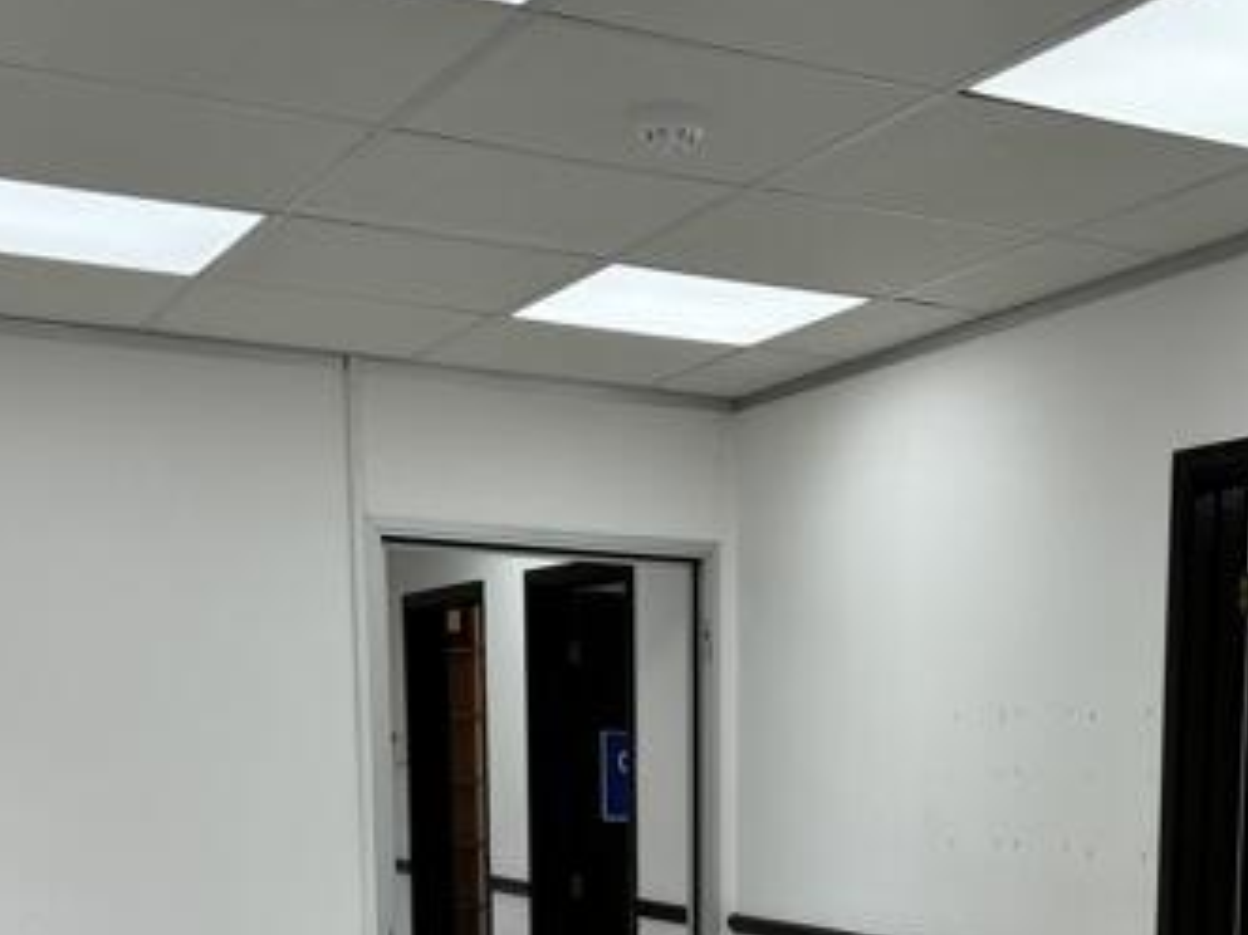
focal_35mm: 58
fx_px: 2090
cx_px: 863
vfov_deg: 23.5
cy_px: 1048
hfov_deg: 32.9
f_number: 1.78
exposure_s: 1/318
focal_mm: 6.76
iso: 80
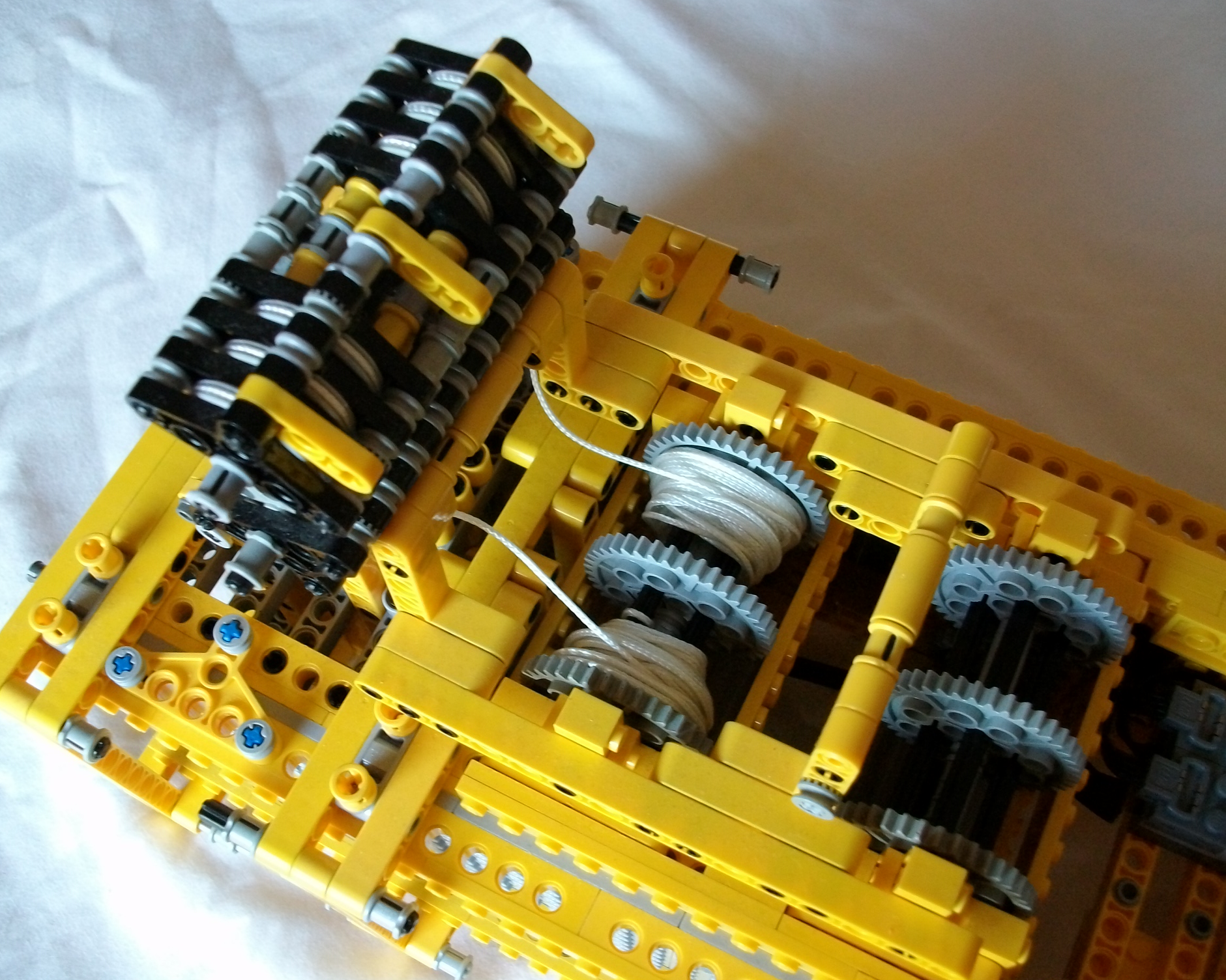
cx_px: 642
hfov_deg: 52.8
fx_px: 1234
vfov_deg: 43.4
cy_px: 486
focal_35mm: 34
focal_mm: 5.7
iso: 200
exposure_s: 1/23.8
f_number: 2.9
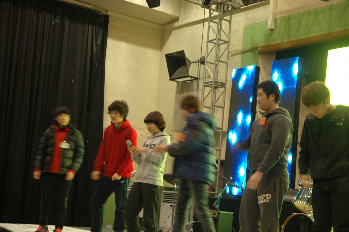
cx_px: 174
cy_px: 116
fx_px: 668
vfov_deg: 19.7
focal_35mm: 69
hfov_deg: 29.3
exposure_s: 1/13
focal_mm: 46
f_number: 2.8
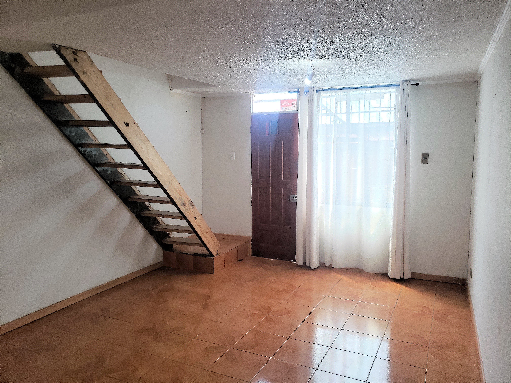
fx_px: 384
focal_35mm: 26
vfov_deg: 53.1
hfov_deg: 67.3
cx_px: 256
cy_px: 192
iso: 100
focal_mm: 4.3
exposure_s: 1/100
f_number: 1.5
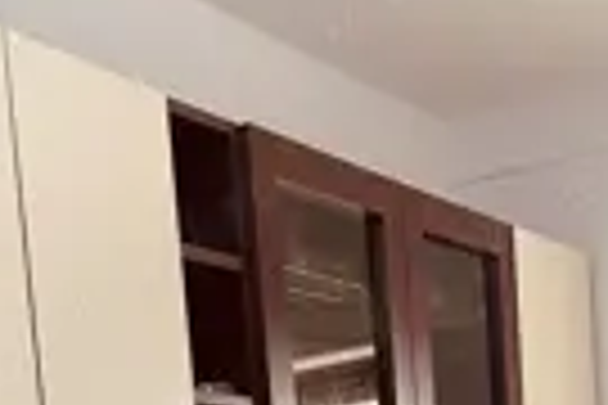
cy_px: 693
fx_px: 1351
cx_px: 297
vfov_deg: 15.1
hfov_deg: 25.4
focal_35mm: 80
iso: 125
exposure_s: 1/85
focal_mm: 4.2
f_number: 1.6
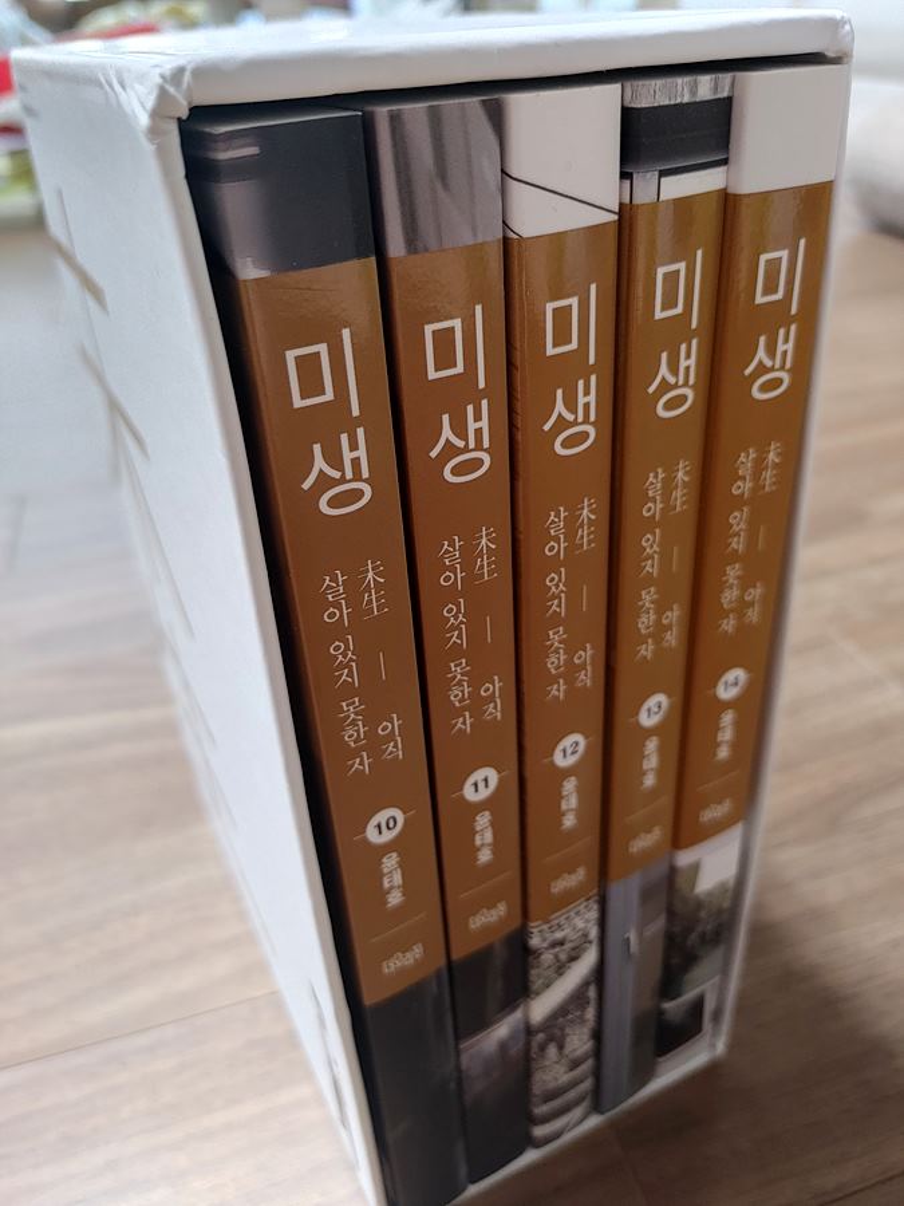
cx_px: 452
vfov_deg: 67.3
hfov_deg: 53.1
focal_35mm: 26
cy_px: 603
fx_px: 905
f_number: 1.8
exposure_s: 1/40
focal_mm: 4.81
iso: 450
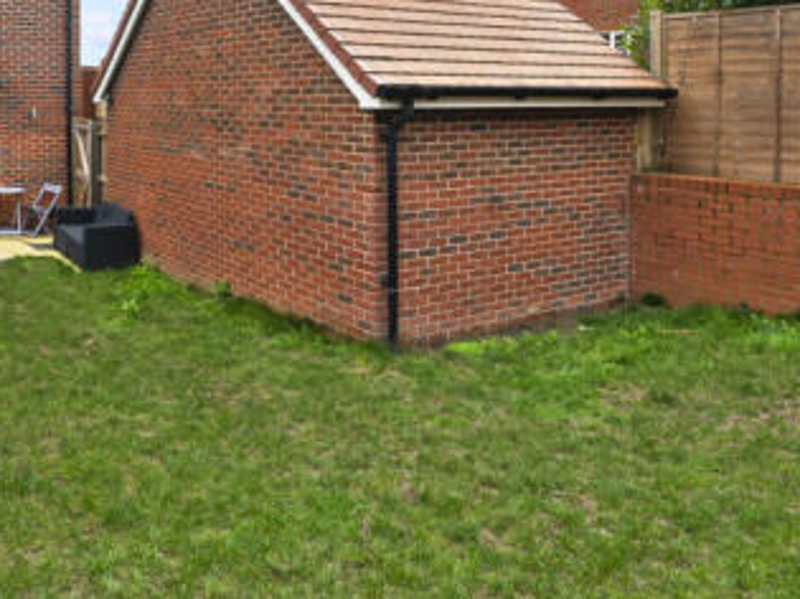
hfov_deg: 51.5
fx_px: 762
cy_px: 103
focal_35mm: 33
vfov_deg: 40.8
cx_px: 149
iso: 320
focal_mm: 16.5
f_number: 8
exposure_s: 1/50
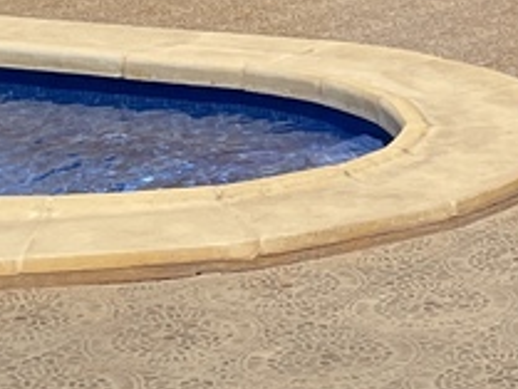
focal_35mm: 159
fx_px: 2381
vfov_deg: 8.6
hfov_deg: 11.8
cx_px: 793
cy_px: -515
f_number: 1.6
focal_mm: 4.2
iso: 32
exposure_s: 1/9091
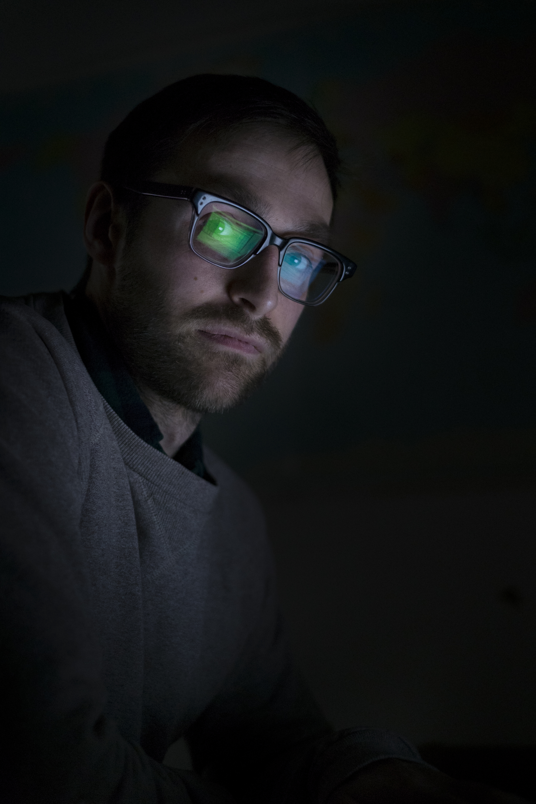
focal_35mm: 53
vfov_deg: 37.5
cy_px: 402
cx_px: 268
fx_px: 1184
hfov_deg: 25.5
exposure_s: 1/250
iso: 1600
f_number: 1.6
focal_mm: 35
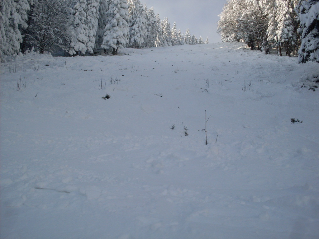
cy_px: 120
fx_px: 350
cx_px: 160
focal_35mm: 38
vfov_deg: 37.7
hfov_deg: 49.0
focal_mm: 6.3
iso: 80
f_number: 8.4
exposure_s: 1/250
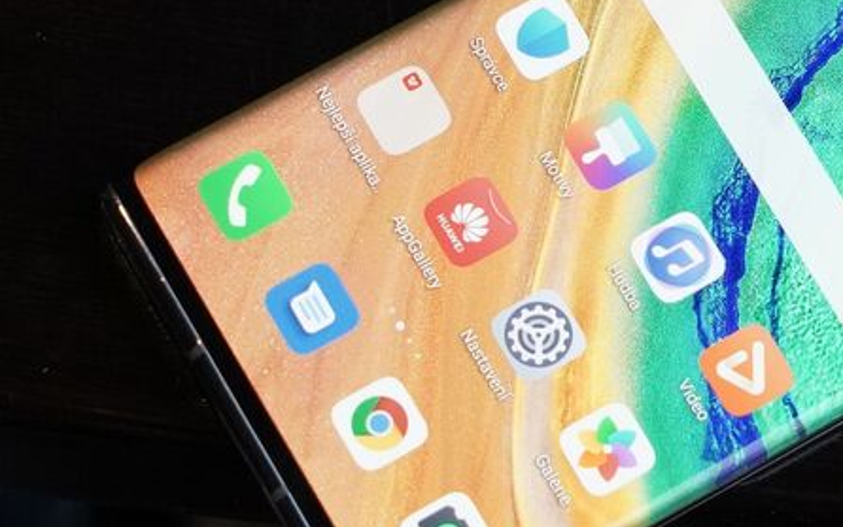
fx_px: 3332
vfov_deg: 9.0
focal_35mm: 145
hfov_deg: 14.3
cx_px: 742
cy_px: 166
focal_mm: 66
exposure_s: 1/200
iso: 5000
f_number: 7.1
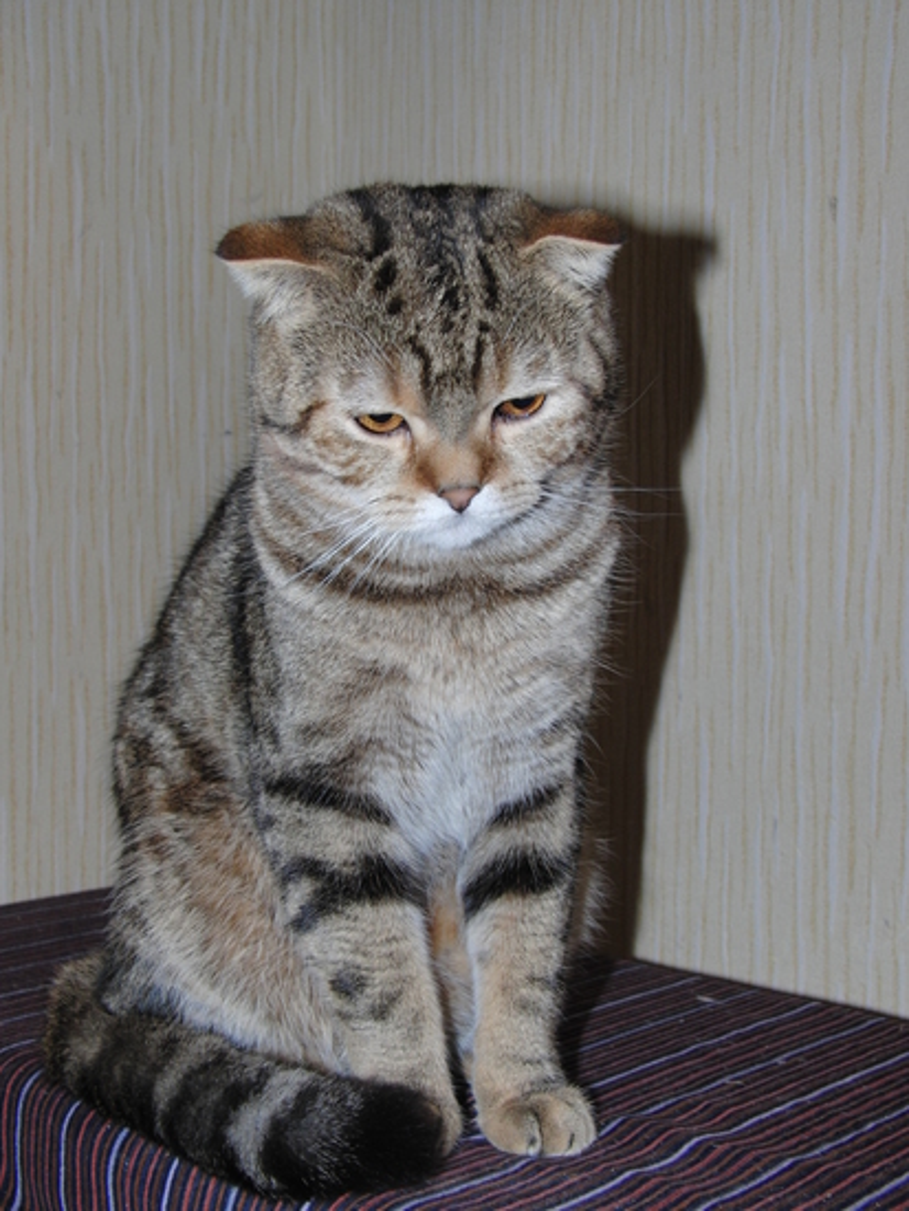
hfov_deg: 29.1
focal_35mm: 50
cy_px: 606
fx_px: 1749
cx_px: 454
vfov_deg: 38.2
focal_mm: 10
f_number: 3.9
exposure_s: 1/60
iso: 100
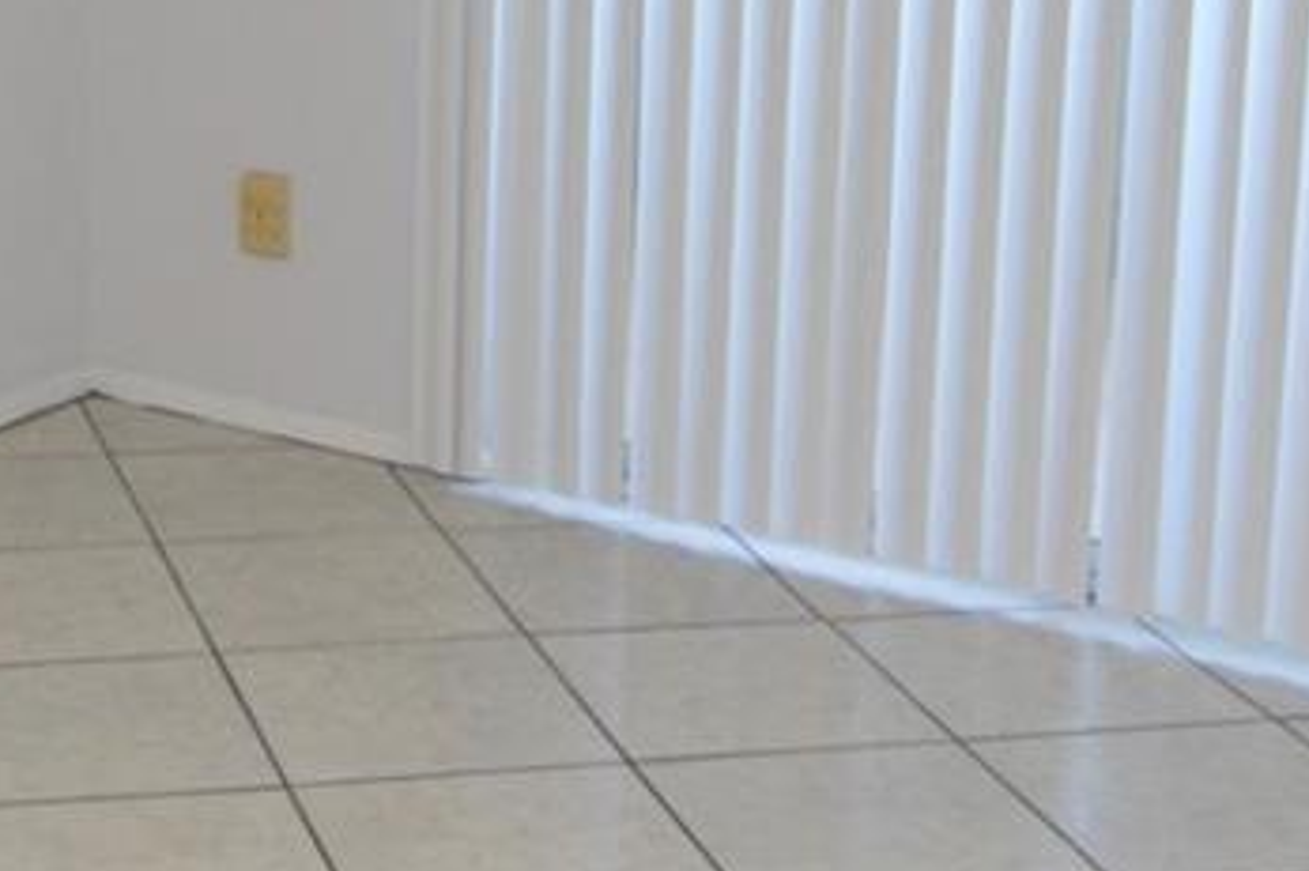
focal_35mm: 83
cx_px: 136
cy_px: 111
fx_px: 3016
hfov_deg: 23.8
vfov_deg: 16.3
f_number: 4
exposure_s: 1/60
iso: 450
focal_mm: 12
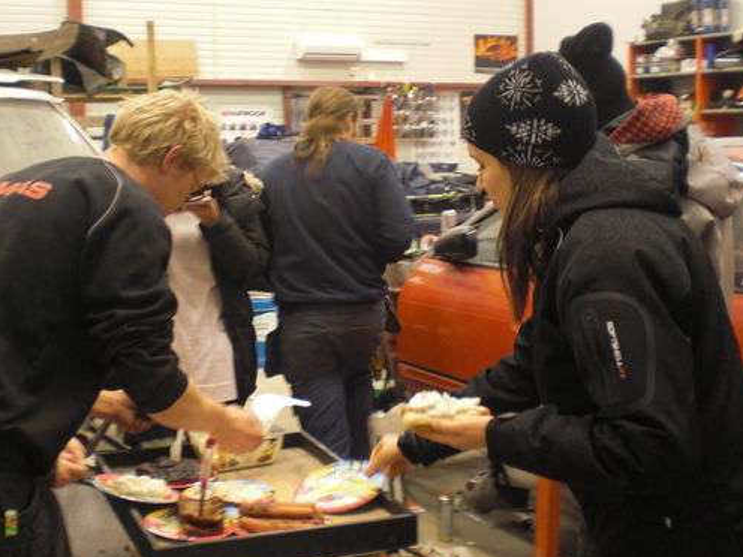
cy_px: 240
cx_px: 309
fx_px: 1052
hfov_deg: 38.8
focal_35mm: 49
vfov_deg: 29.6
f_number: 3.1
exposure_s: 1/10
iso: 200
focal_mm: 6.3
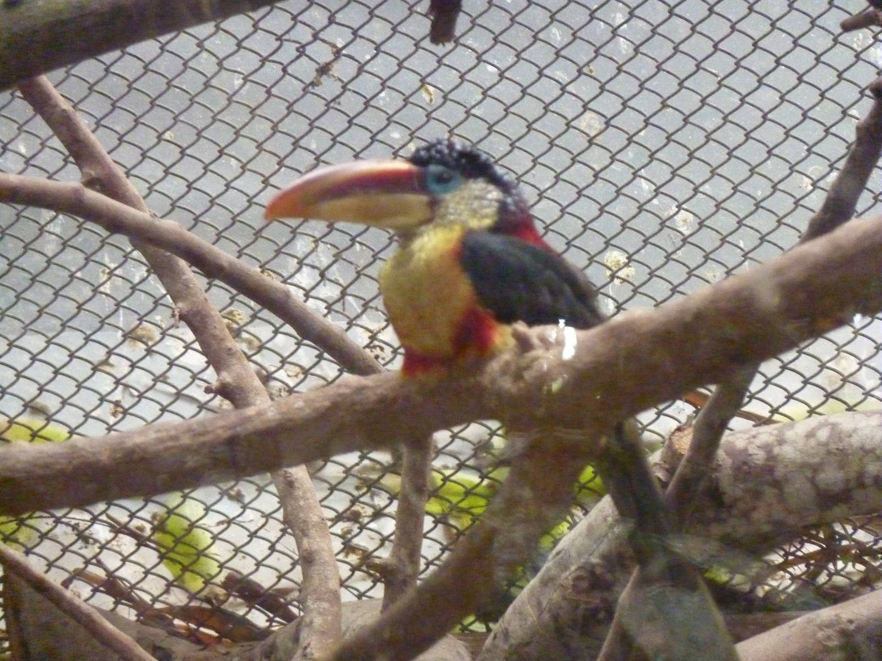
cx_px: 441
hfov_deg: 7.1
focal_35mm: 278
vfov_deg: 5.3
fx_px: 7083
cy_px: 330
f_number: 4.8
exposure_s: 1/25
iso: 1600
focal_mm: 45.7
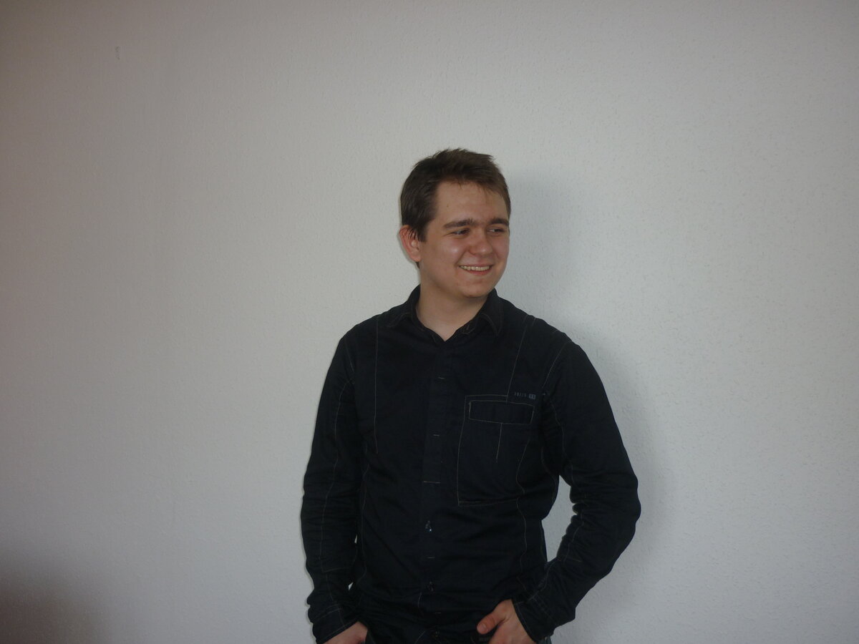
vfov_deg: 42.9
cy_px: 322
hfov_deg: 55.4
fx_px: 819
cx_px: 430
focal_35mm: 33
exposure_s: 1/30
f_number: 2.8
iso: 100
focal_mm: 5.5
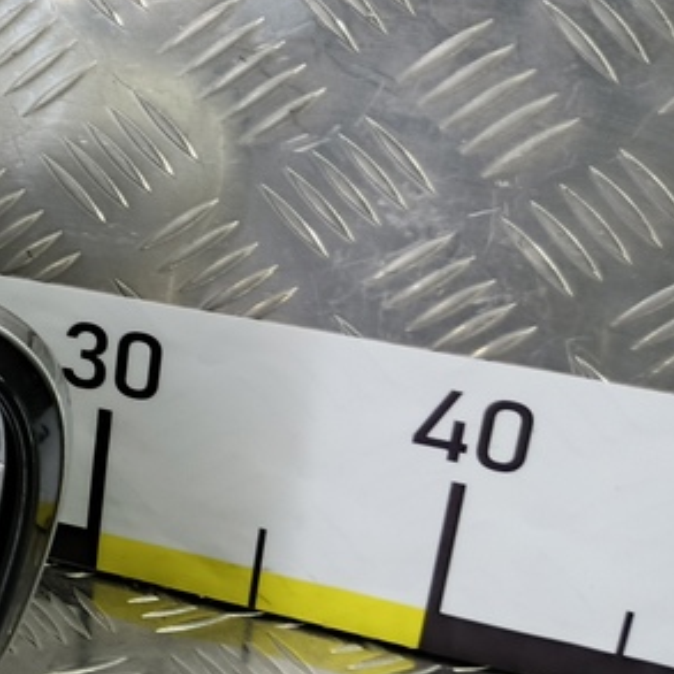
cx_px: -446
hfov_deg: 19.7
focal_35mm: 71
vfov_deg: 24.3
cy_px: 370
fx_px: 1564
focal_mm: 4.11
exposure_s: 1/33.3
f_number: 1.6
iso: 127
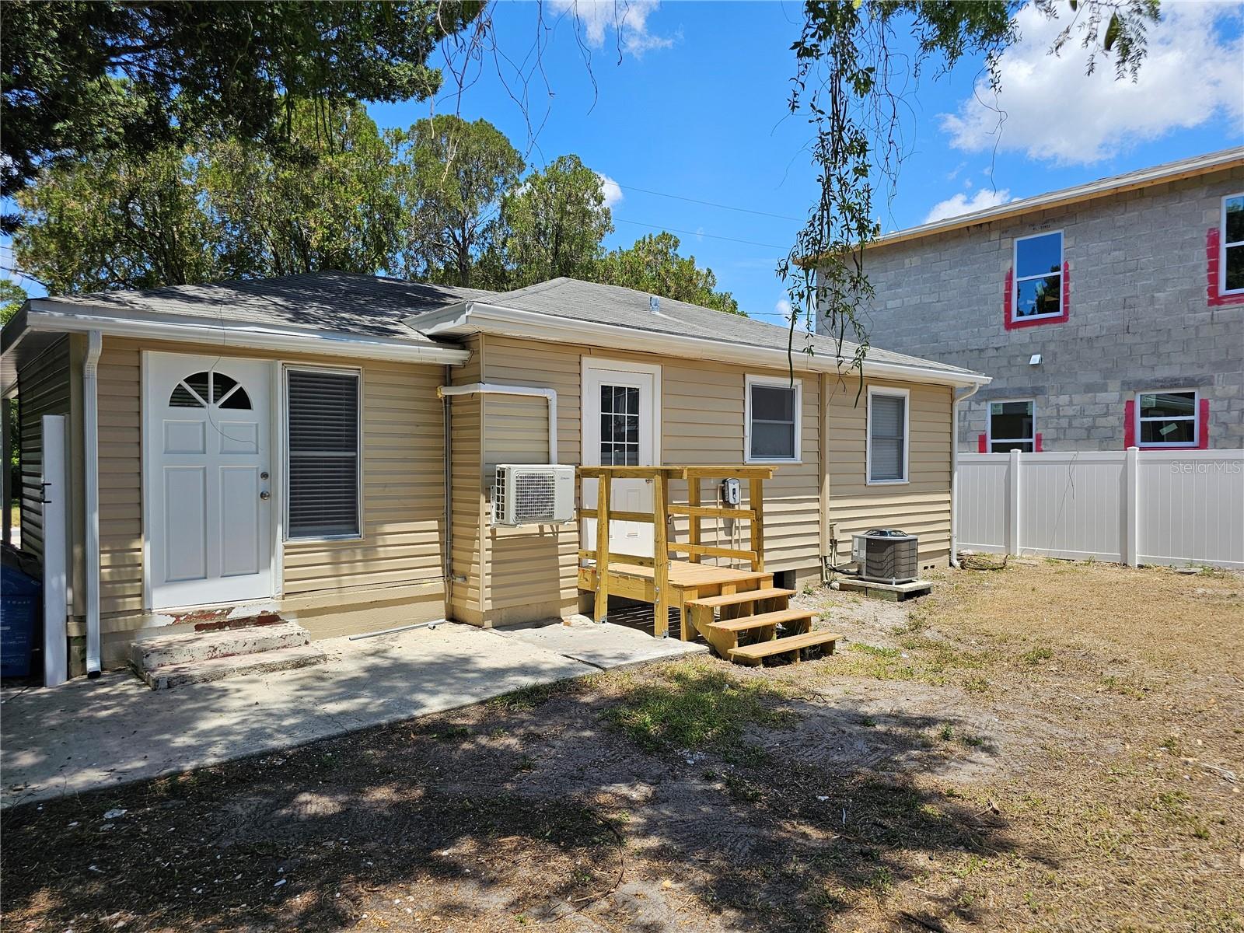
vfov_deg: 58.9
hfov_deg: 73.9
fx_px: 827
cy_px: 466
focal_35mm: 23
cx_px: 622
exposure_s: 1/1151
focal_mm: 6.3
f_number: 1.7
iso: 20
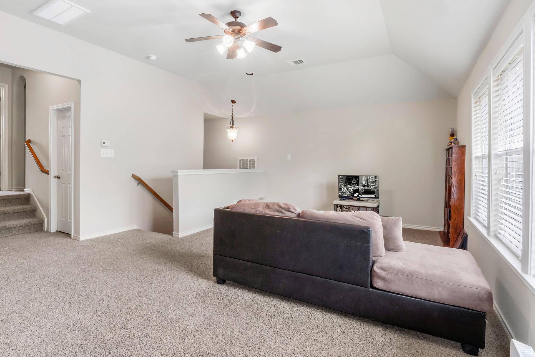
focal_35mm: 17
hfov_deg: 93.2
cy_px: 168
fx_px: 253
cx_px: 255
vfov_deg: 70.4
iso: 200
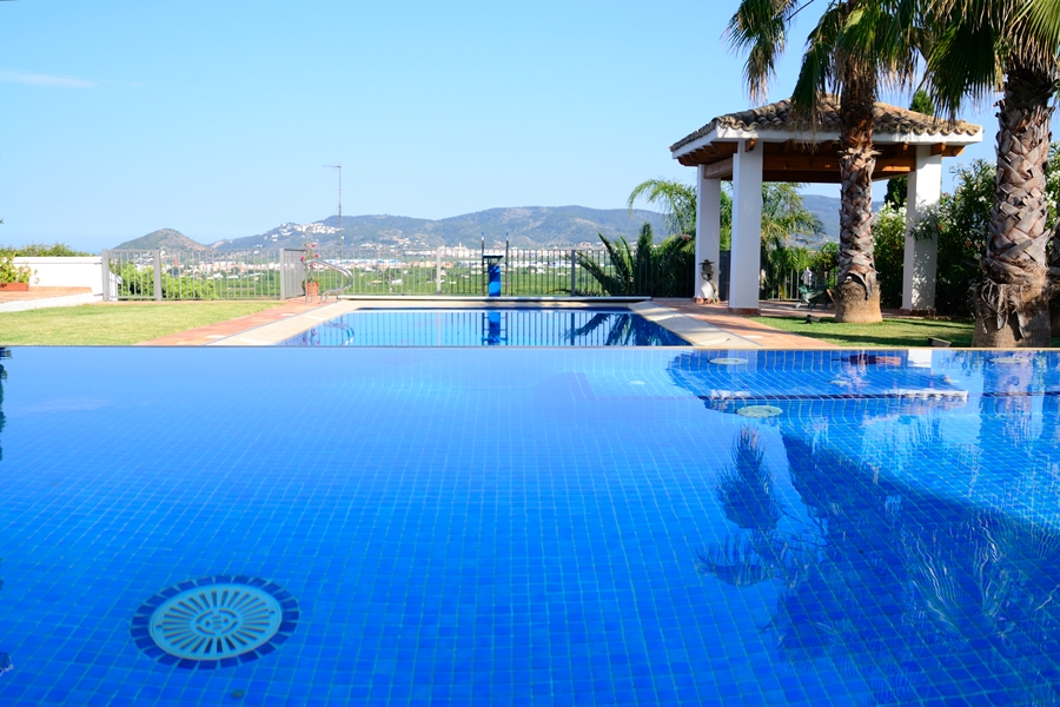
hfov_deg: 59.5
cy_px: 354
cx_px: 530
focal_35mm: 32
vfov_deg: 41.7
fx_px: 927
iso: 100
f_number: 8
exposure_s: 1/200
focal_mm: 21
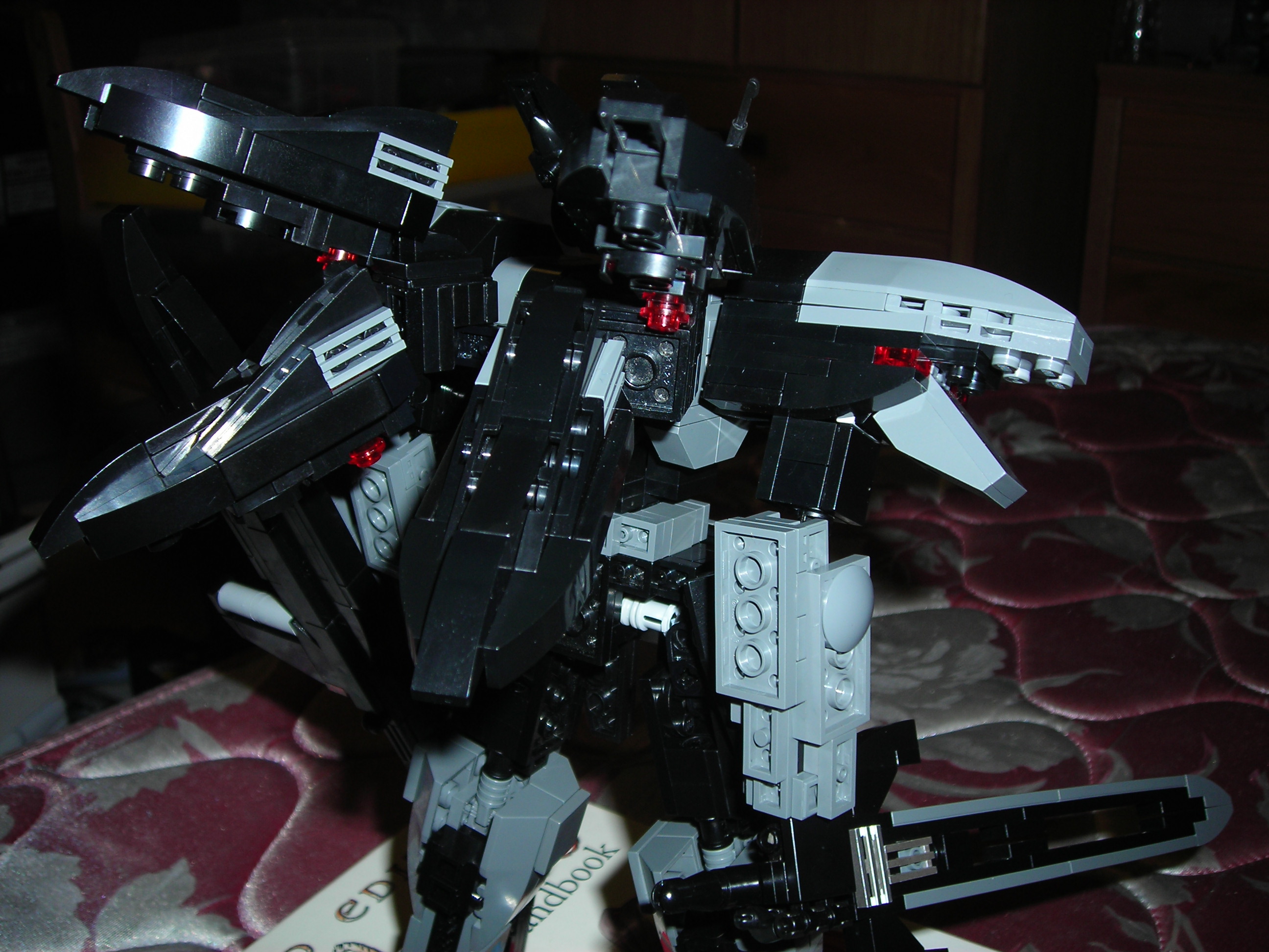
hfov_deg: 49.0
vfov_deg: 37.7
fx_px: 1393
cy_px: 476
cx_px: 634
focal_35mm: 38
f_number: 6.4
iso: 50
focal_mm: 6.3
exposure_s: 1/60.1
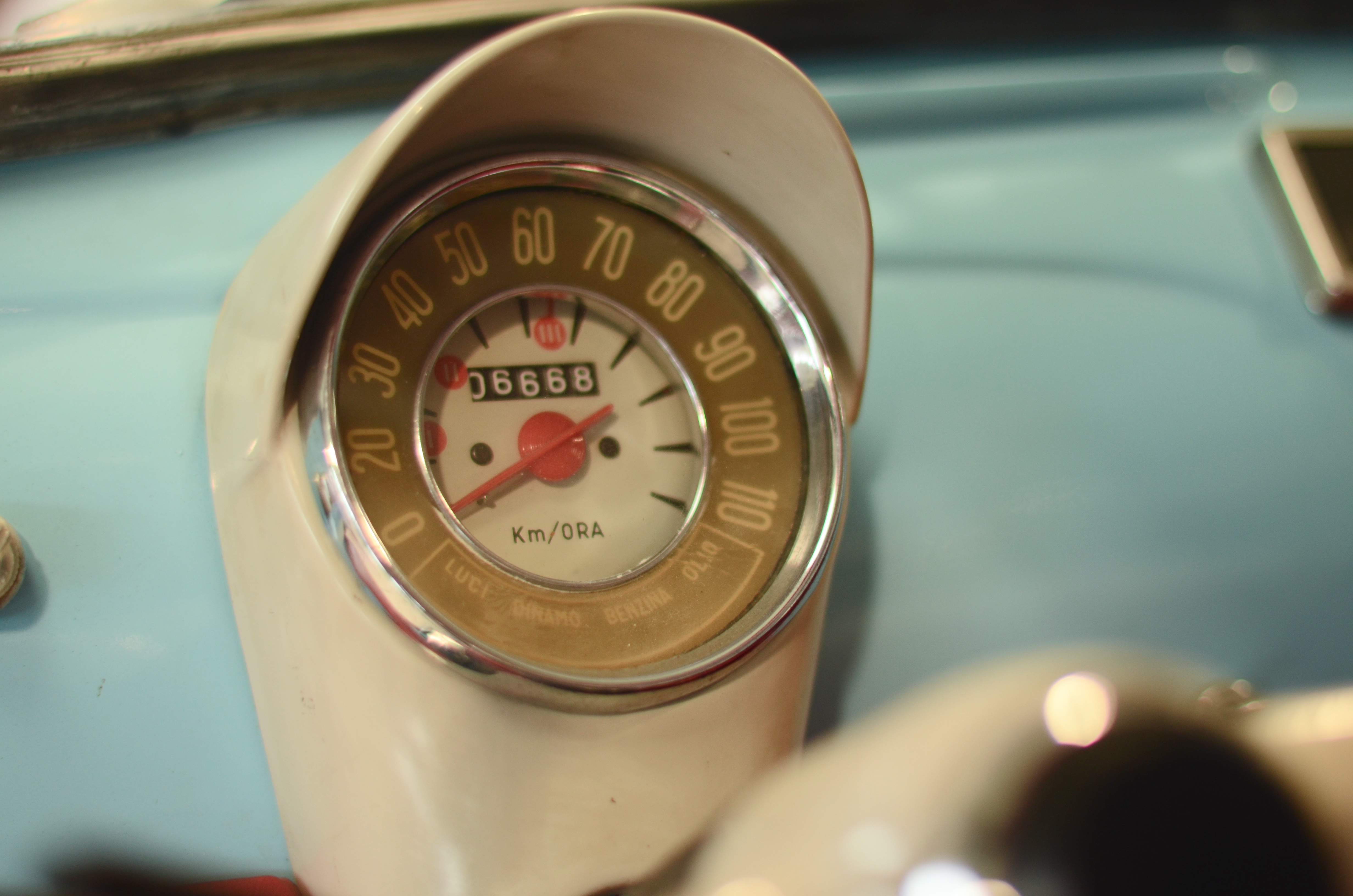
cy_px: 448
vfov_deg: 18.1
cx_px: 676
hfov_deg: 27.0
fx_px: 2813
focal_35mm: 75
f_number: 1.8
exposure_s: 1/80
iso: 320
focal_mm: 50
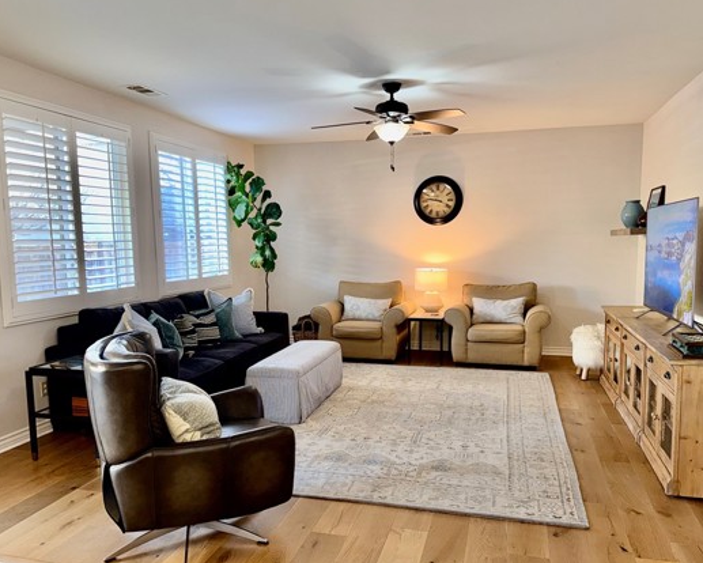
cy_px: 307
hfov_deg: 60.4
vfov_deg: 49.9
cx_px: 344
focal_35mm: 29
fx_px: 604
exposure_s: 1/27
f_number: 1.78
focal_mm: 6.76
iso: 64
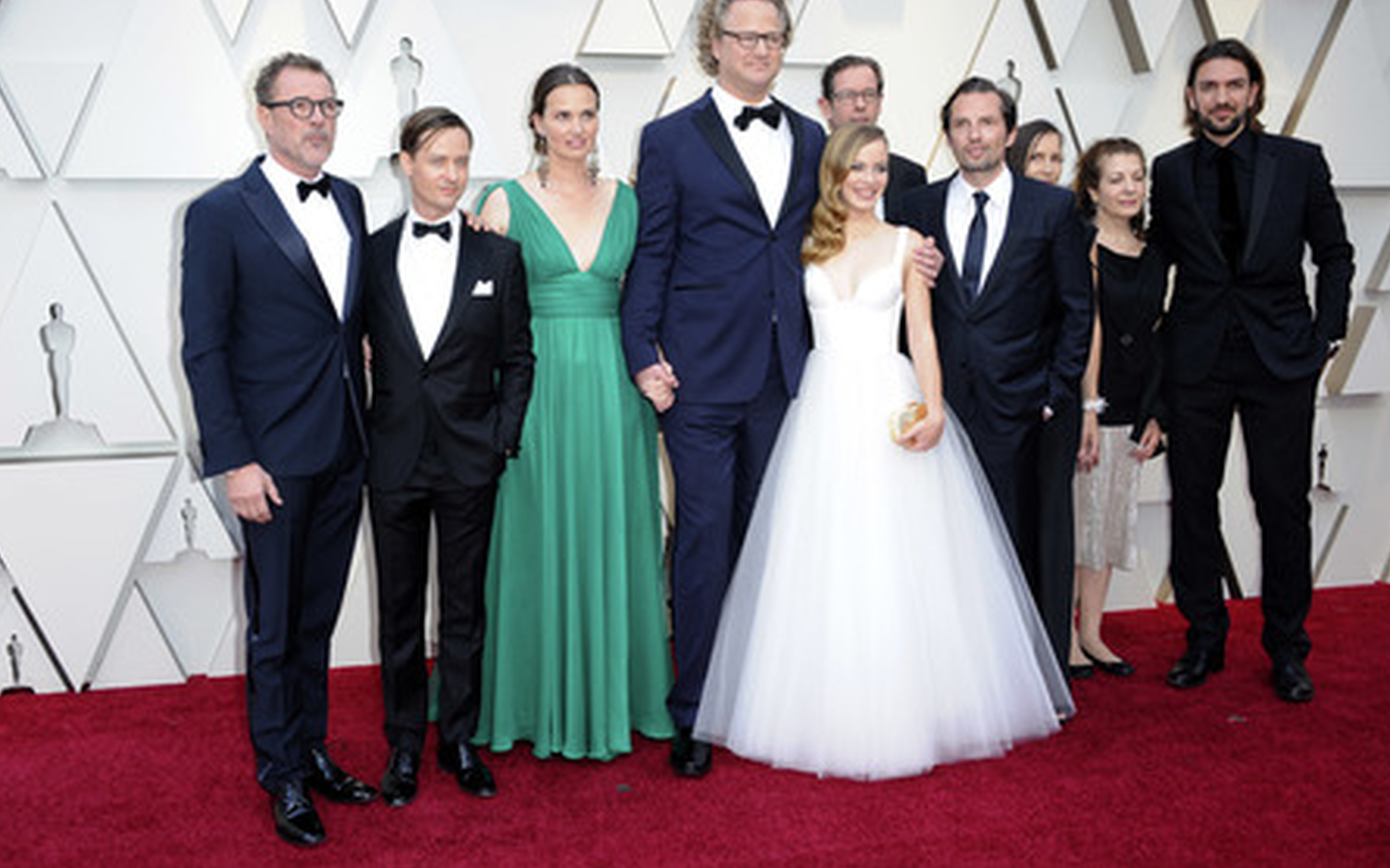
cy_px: 403
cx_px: 690
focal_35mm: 33
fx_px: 1250
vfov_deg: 38.3
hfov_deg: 58.1
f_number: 6.3
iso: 800
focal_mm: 32
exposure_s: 1/250
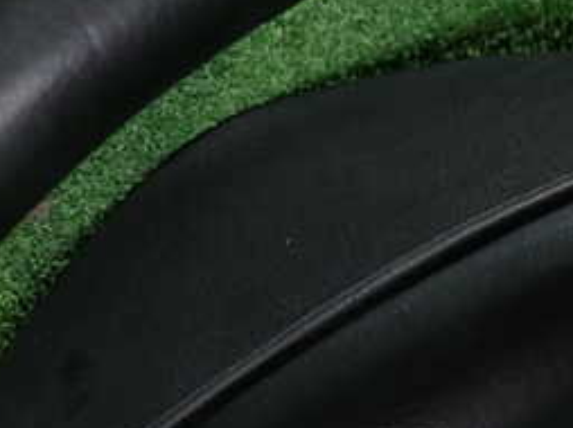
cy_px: 99
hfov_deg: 27.0
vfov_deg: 20.5
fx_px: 1174
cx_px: 133
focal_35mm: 71
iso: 200
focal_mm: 5.4
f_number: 2.3
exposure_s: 1/30
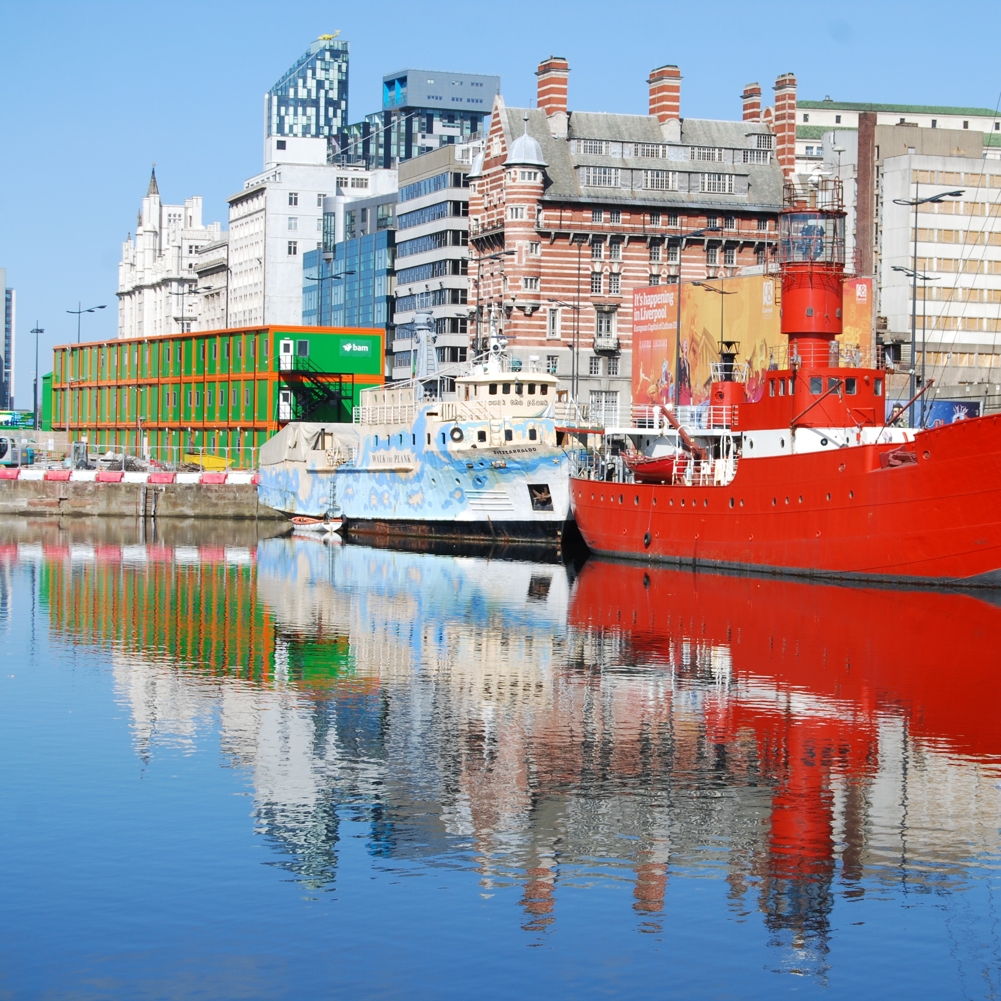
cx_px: 675
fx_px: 2879
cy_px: 501
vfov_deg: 19.7
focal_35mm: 88
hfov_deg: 19.7
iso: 100
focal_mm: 46
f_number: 8
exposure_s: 1/250
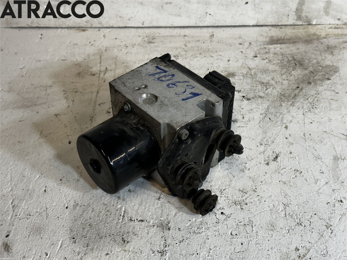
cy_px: 130
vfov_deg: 30.3
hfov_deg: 39.7
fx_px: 481
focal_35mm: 48
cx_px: 174
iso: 64
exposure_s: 1/100
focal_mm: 6.86
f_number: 1.78
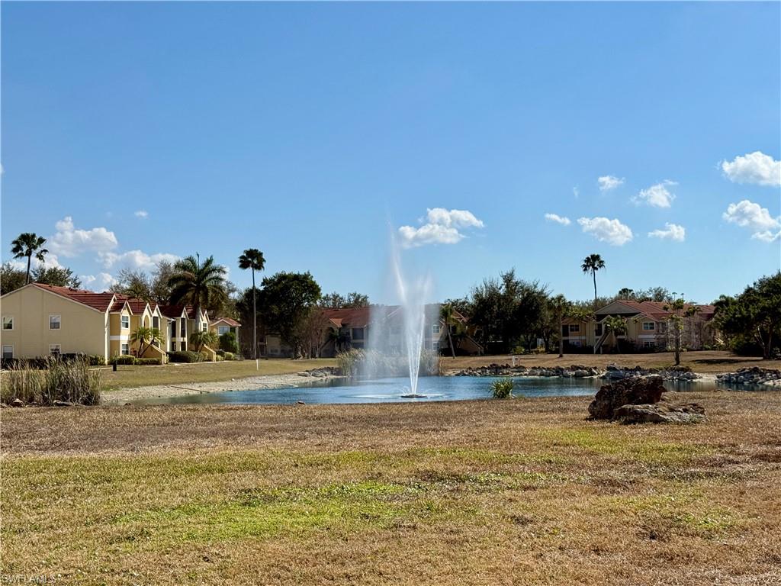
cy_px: 293
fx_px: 1083
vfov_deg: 30.3
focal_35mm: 48
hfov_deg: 39.7
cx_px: 390
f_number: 1.78
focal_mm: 6.76
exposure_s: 1/9901
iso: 64
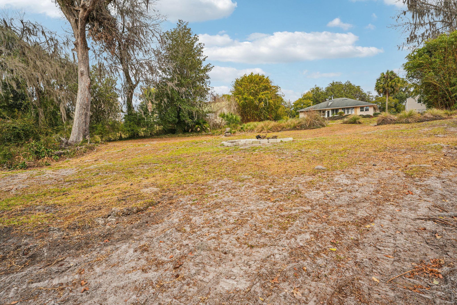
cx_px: 228
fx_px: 244
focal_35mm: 19
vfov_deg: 64.0
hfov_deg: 86.3
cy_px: 152
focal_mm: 19.2
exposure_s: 1/100
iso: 100
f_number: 9
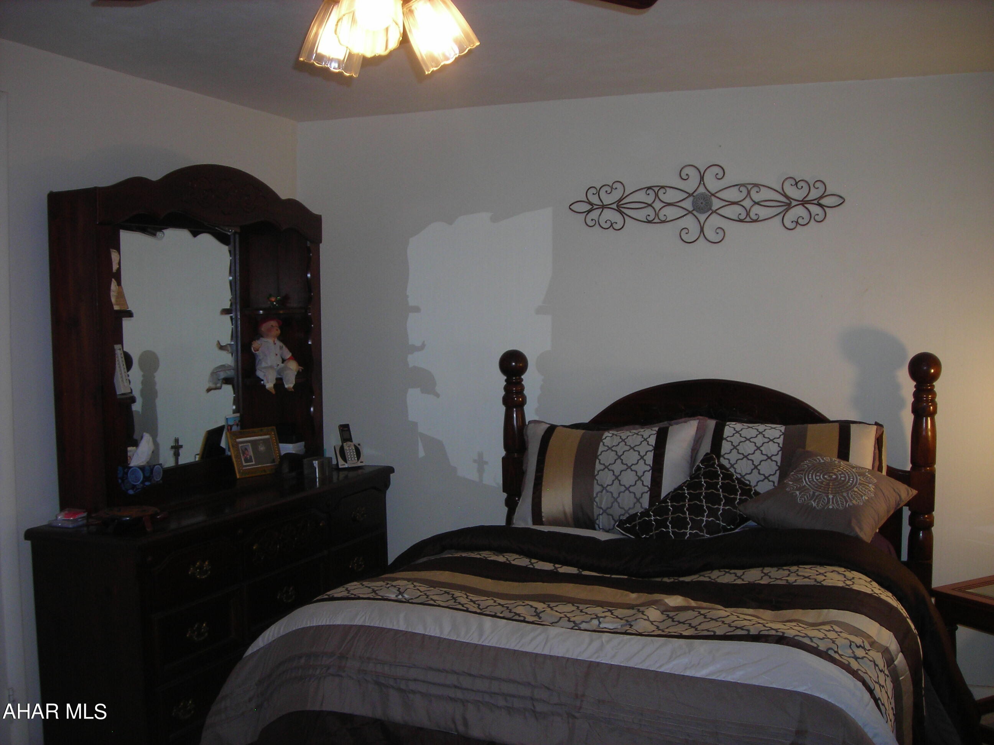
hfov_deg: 49.0
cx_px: 497
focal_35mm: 38
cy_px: 372
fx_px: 1091
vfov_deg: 37.7
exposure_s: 1/60.1
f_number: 3.2
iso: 84
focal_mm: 6.3
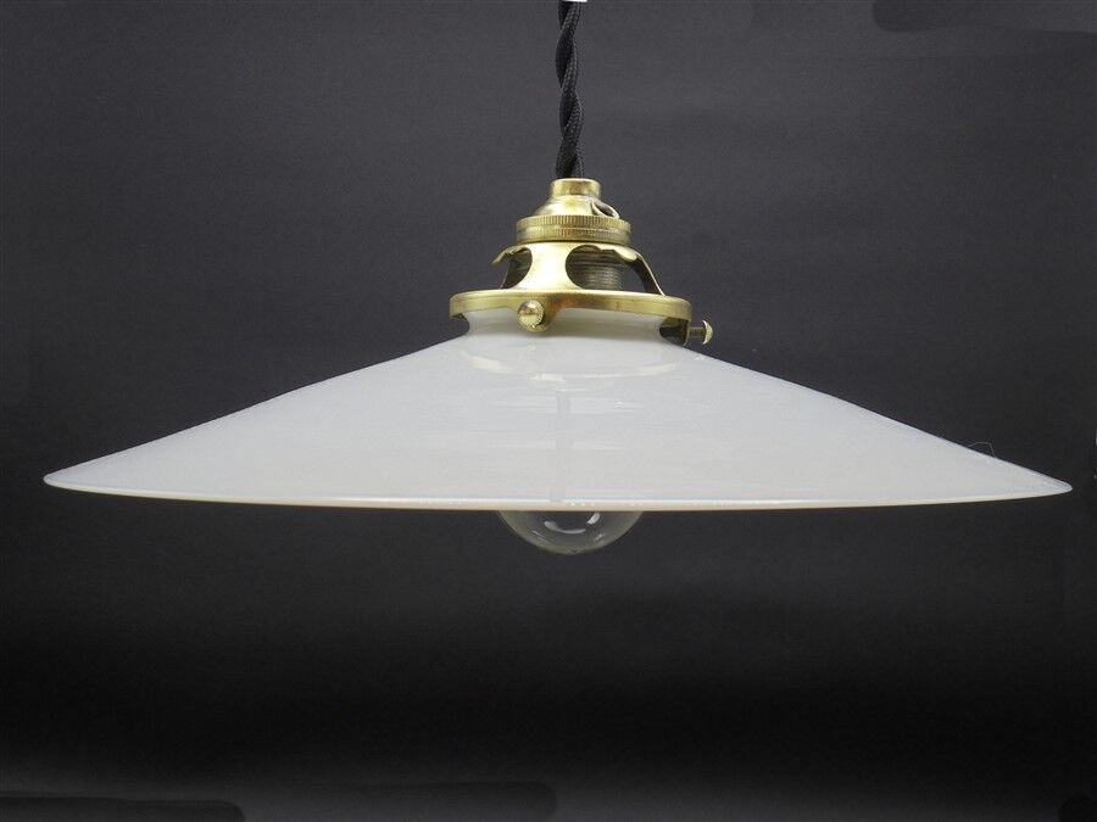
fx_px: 1363
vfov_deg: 33.6
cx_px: 548
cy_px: 411
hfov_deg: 43.9
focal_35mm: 43
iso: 100
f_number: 4.5
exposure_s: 1/30
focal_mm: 7.8
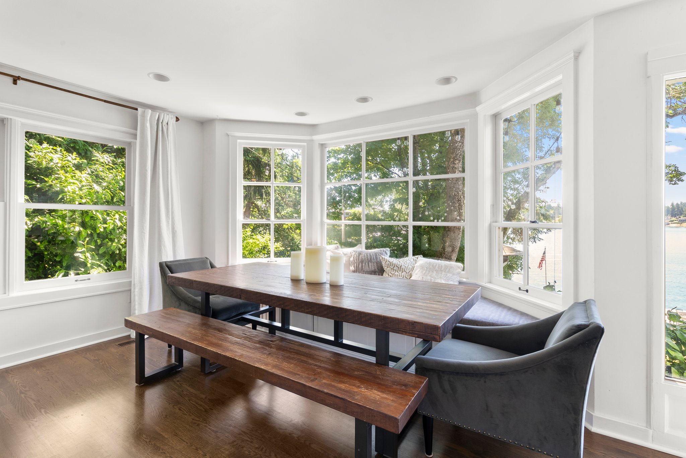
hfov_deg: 96.7
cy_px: 229
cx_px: 343
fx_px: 305
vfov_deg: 73.8
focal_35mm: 16
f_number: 8
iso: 500
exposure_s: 1/5
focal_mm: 16
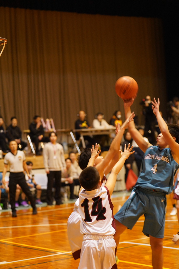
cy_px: 134
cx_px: 90
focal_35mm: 85
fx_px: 634
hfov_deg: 16.1
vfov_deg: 23.9
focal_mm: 85
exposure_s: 1/160
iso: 3200
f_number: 2.8
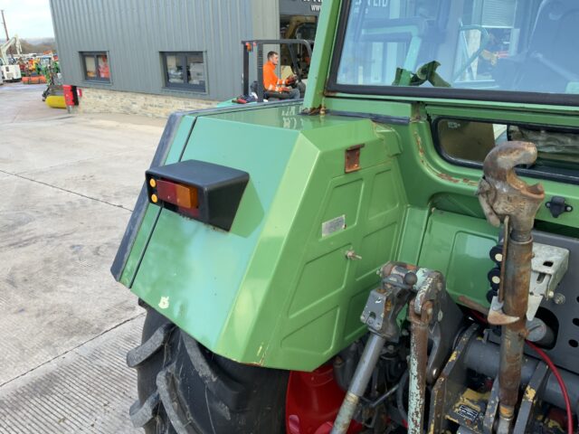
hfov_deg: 61.7
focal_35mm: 29
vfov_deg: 48.2
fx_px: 485
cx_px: 290
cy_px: 217
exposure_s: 1/128
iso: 16
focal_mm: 3
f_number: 1.8
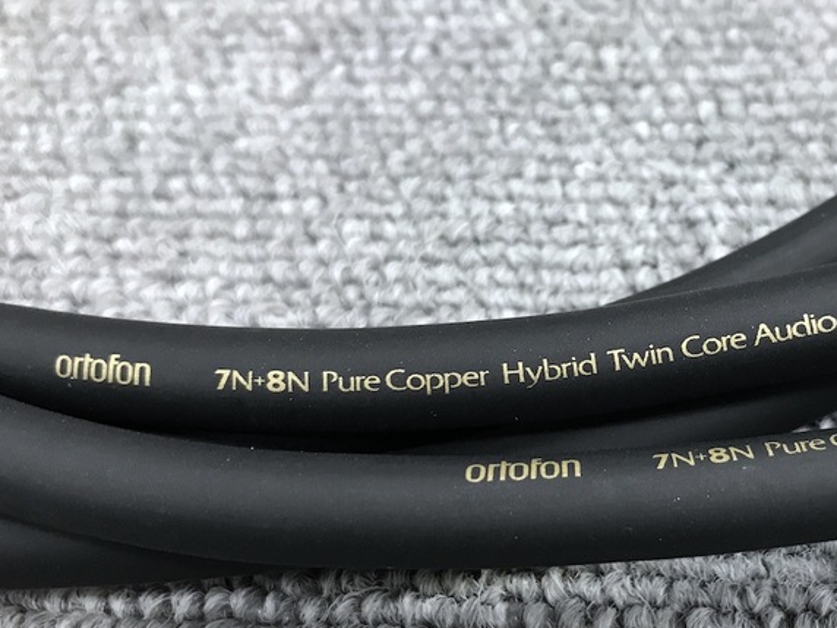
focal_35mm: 47
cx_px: 629
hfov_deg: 39.3
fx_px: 1136
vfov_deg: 30.8
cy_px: 366
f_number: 1.8
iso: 40
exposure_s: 1/17
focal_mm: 3.99
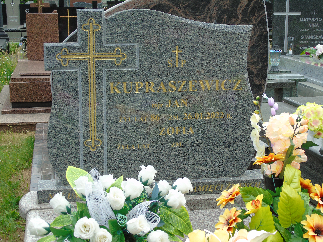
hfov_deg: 31.2
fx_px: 579
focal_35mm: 62
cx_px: 162
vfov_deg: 23.7
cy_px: 121
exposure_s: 1/200
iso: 80
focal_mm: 11
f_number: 4.5
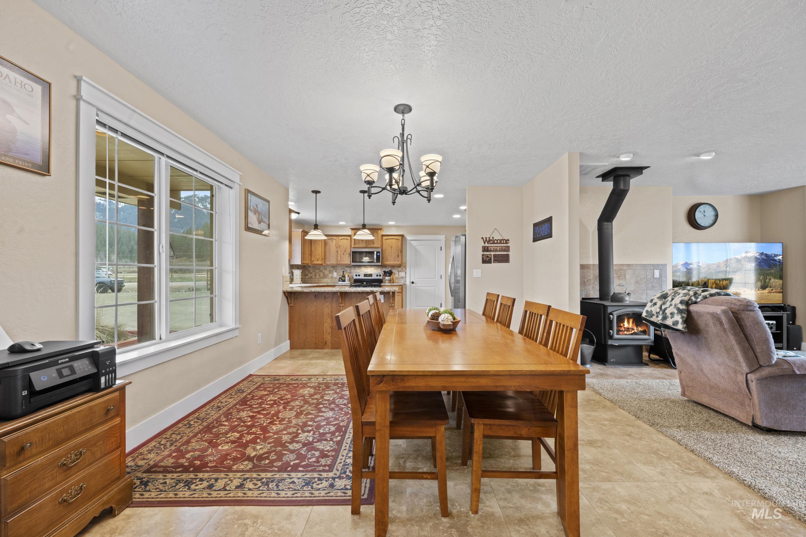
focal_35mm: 14
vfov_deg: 79.2
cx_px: 403
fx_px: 325
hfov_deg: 102.3
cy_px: 268
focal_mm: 14.5
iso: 100
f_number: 11
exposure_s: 2
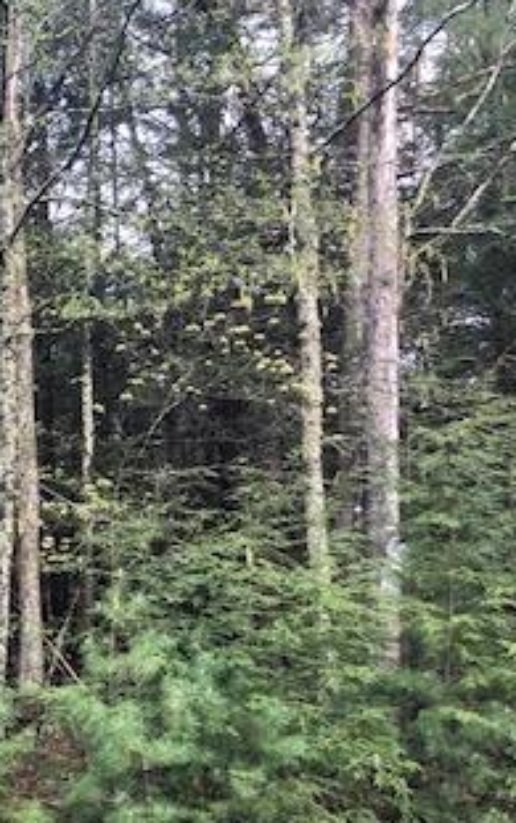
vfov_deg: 32.8
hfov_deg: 18.4
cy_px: 625
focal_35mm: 61
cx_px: -302
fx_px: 1369
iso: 25
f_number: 1.8
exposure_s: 1/40
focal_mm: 4
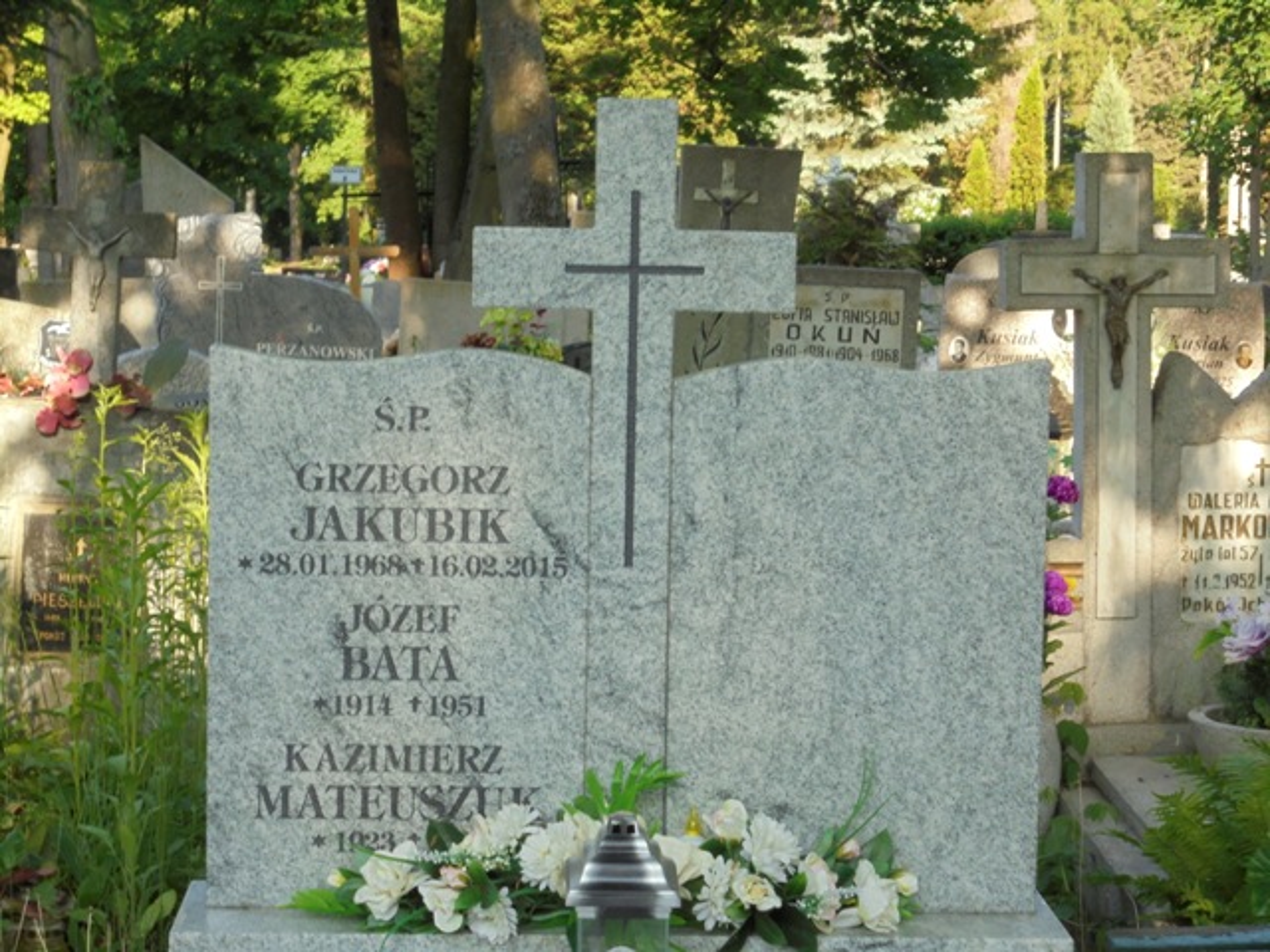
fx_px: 3045
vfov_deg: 17.8
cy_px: 476
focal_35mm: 83
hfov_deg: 23.6
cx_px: 635
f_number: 6.7
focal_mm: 14.9
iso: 100
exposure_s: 1/60
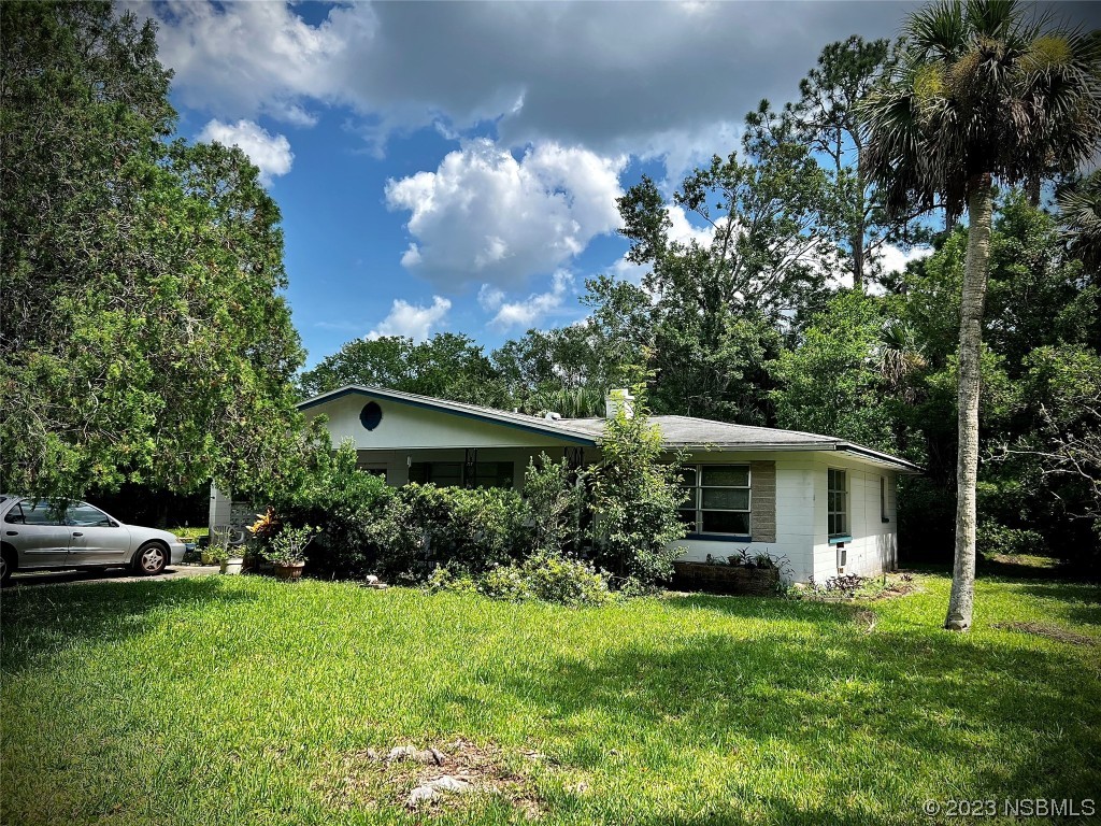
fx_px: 827
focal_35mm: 26
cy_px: 413
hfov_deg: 67.3
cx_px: 550
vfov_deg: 53.1
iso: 50
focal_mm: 5.7
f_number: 1.5
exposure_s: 1/1252
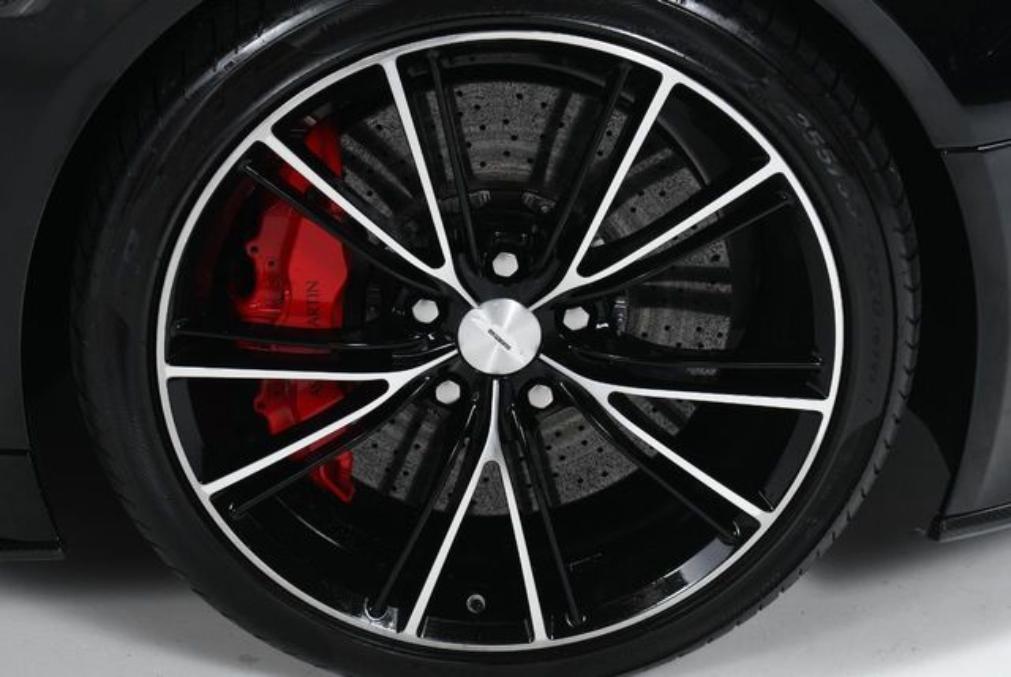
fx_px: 2700
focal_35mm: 96
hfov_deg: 21.2
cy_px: 338
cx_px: 506
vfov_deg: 14.3
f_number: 9
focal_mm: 48
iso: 100
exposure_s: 1/160
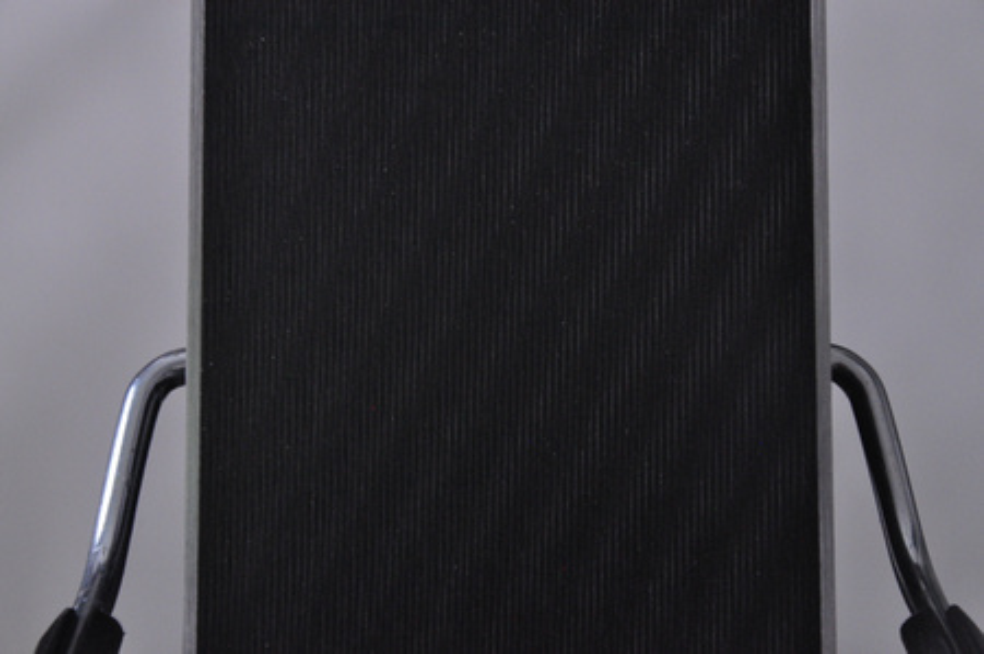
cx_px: 492
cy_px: 327
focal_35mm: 158
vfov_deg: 8.7
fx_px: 4300
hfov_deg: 13.1
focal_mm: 105
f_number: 11
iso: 3200
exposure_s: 1/125
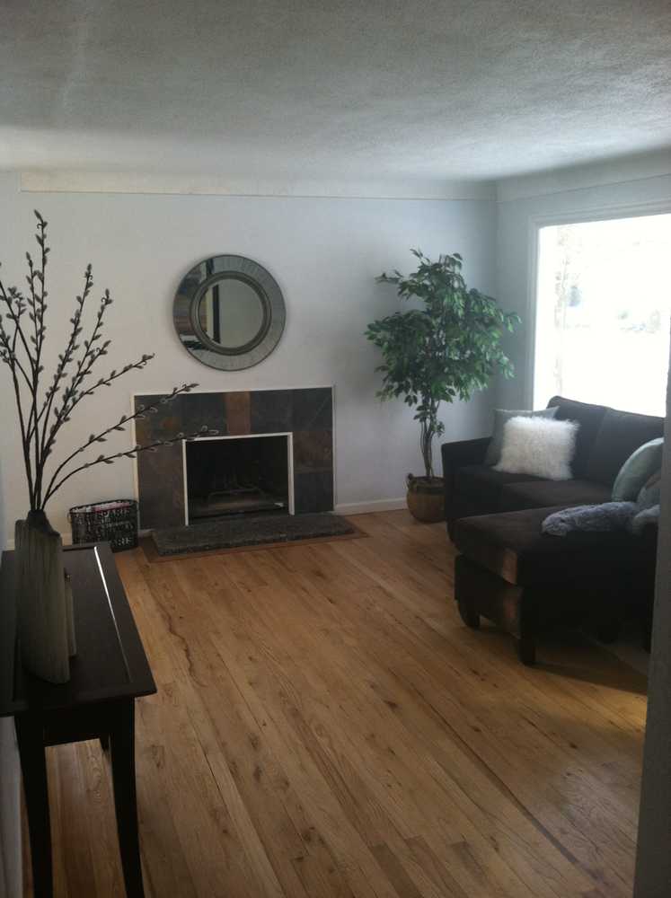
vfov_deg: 52.7
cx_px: 336
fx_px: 907
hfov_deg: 40.6
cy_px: 449
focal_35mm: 35
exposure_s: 1/33
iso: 100
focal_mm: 3.85
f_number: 2.8
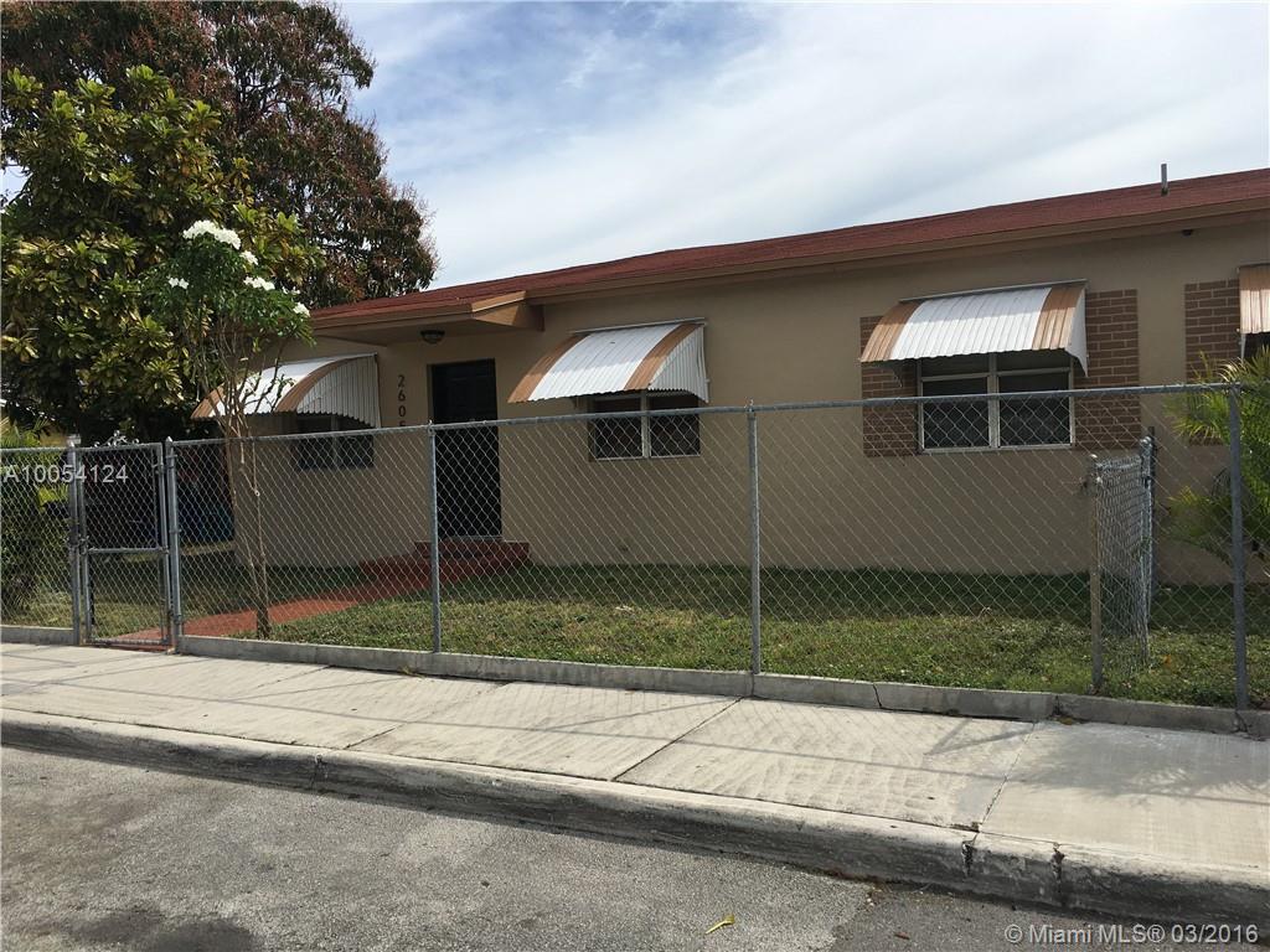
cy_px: 476
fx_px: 1064
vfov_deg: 48.2
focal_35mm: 29
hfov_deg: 61.7
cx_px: 635
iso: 25
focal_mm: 4.15
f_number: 2.2
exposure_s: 1/2564
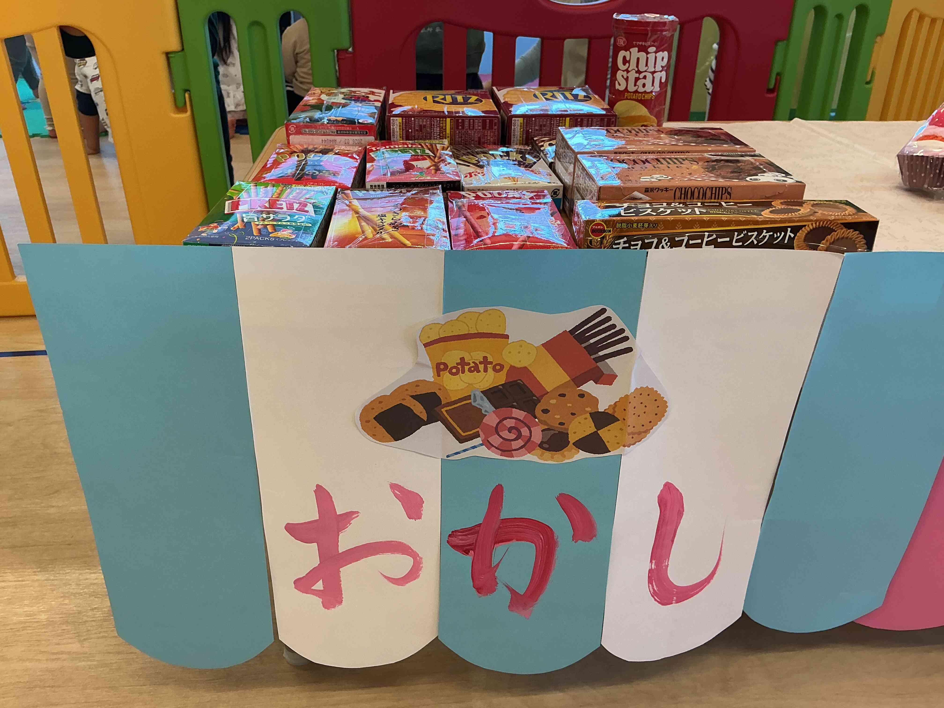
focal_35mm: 29
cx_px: 472
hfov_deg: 61.7
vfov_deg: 48.2
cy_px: 354
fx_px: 791
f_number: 1.8
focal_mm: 3
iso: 40
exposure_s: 1/120
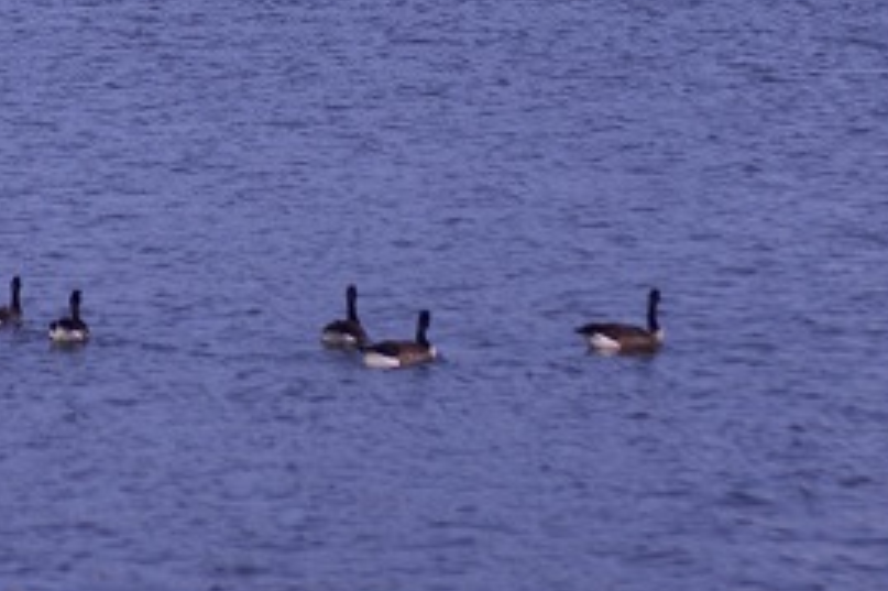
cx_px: 170
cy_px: -198
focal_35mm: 375
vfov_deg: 3.7
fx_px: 9244
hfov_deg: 5.5
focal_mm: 86
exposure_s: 1/1250
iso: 100
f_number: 11
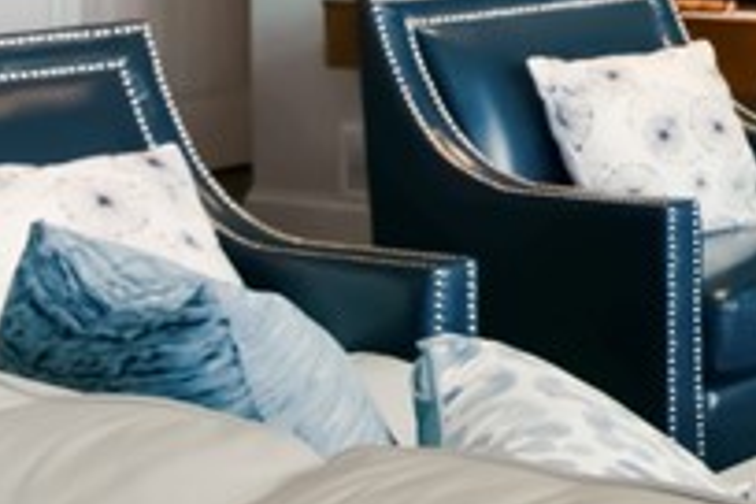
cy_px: -159
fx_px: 2177
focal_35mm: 104
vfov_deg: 12.8
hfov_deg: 16.9
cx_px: 1290
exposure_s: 1/320
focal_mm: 13
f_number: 6.3
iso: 320
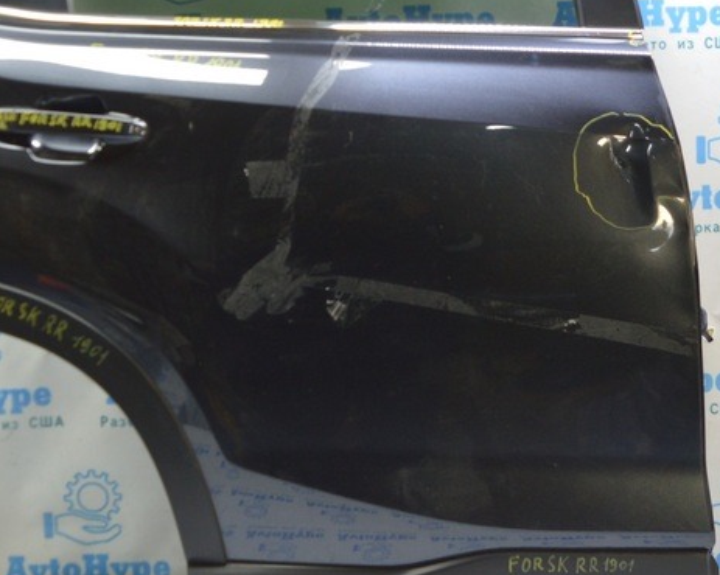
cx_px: 297
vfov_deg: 26.9
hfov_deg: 33.5
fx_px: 1193
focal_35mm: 56
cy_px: 178
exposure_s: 1/40
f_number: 3.5
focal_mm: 18
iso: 400
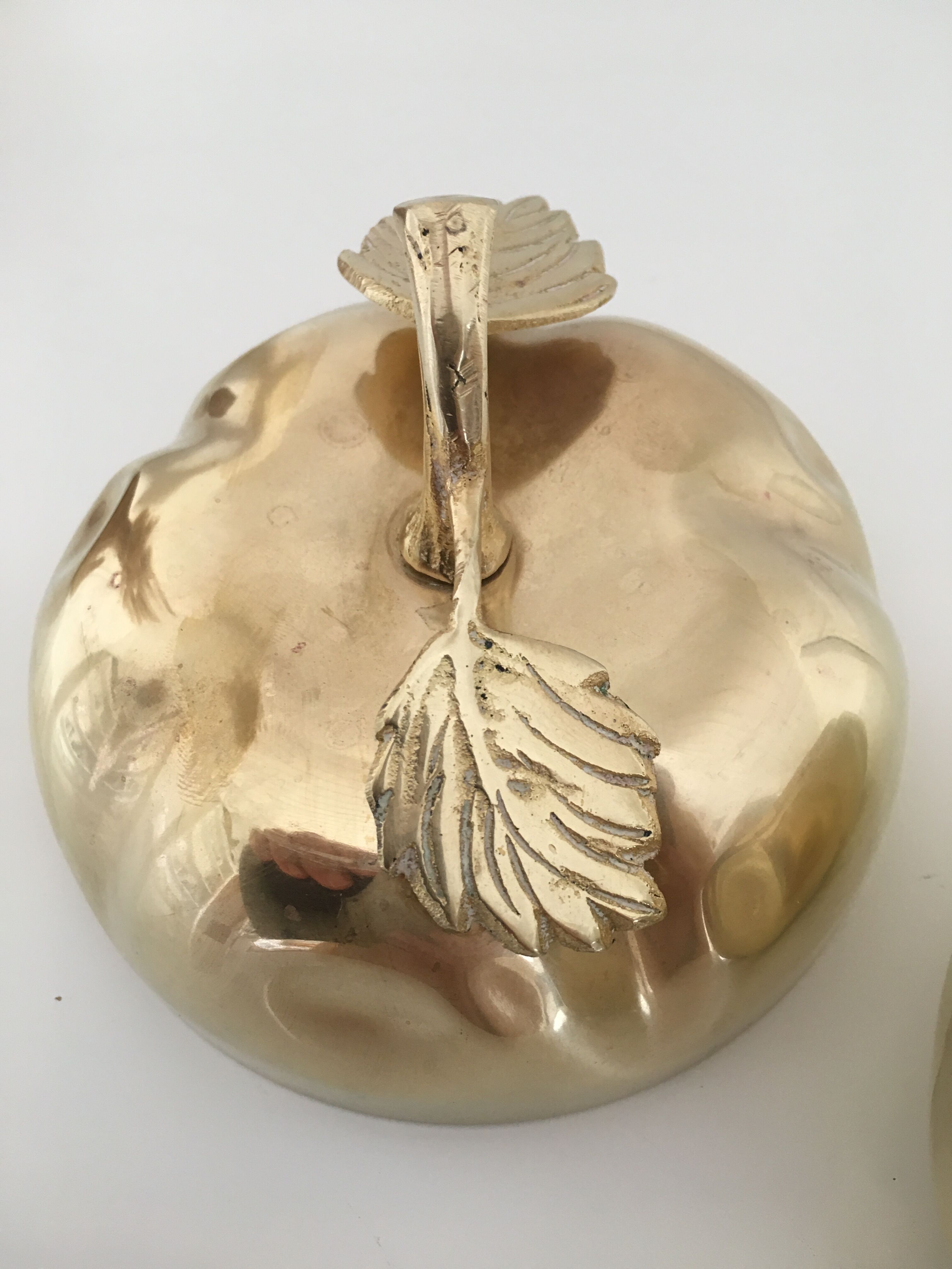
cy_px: 634
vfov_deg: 61.7
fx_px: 1063
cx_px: 476
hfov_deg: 48.2
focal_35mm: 29
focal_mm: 4.15
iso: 100
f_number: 2.2
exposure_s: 1/33
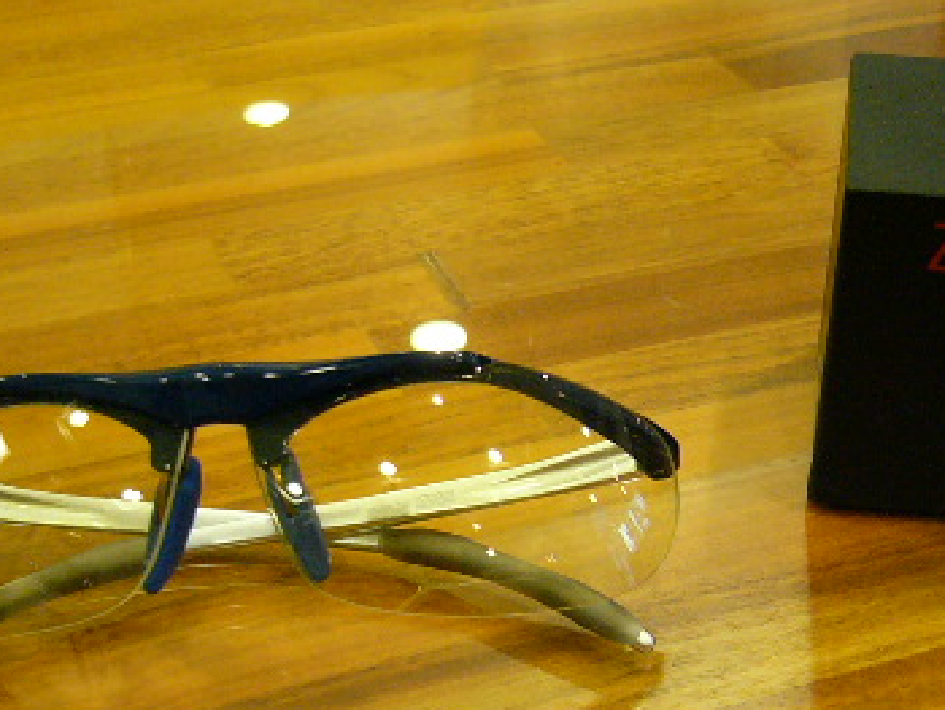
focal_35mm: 64
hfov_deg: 30.1
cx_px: 591
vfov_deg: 22.6
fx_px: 1748
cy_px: 597
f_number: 2.8
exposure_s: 1/25
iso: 200
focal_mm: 5.8
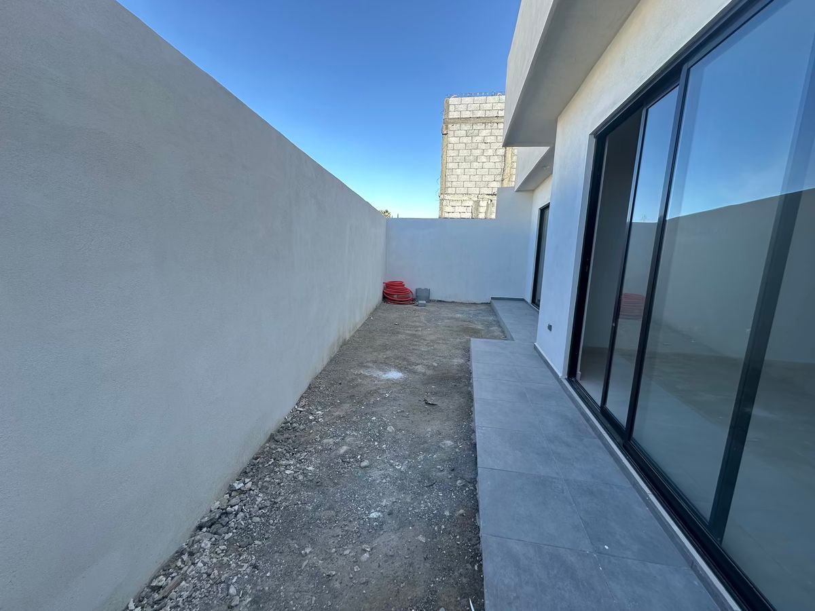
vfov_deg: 85.7
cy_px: 306
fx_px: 330
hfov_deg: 102.1
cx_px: 408
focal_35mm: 14
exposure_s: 1/153
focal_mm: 2.22
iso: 40
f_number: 2.2
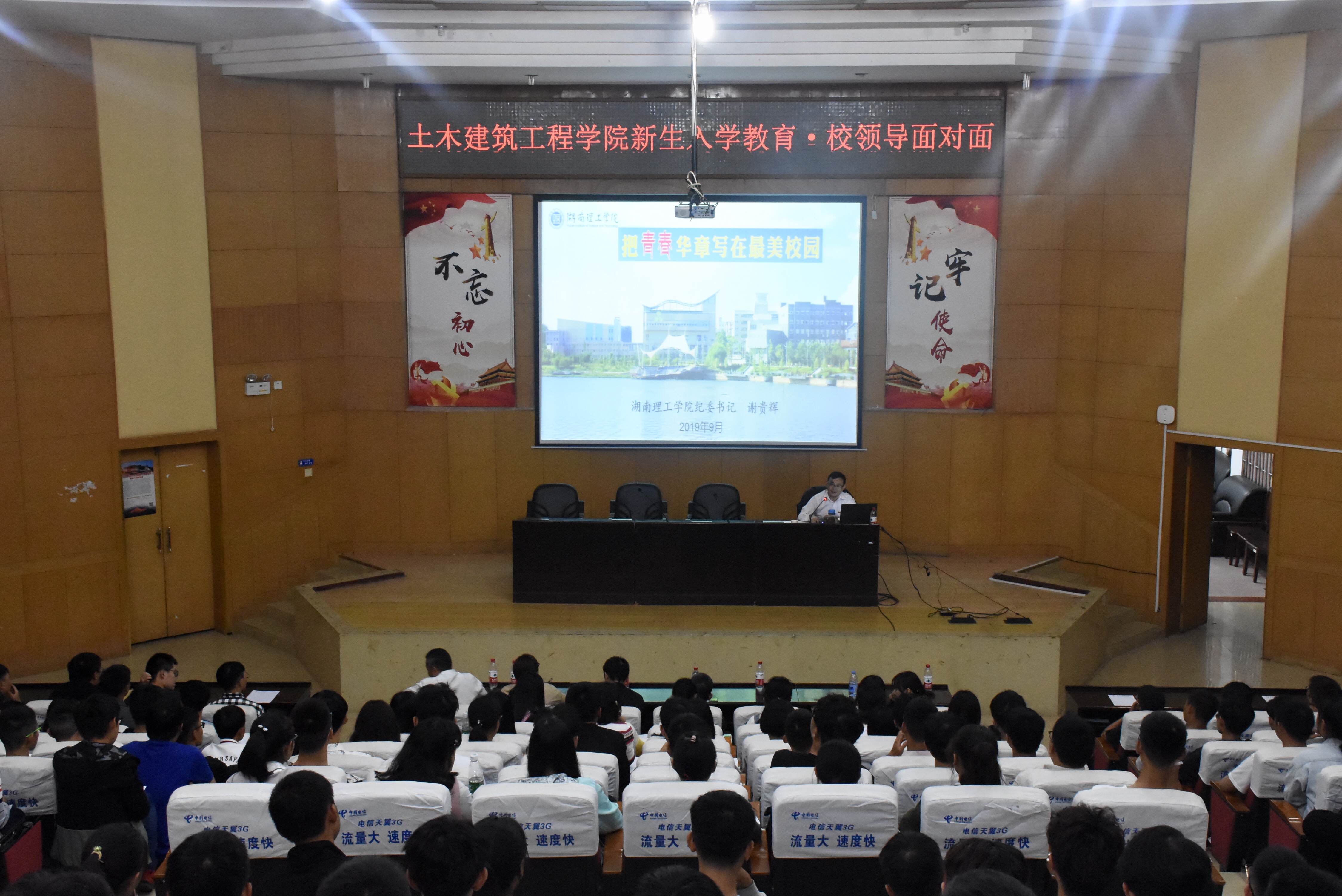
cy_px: 448
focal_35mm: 45
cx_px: 671
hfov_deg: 43.6
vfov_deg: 29.9
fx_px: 1678
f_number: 8
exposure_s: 1/50
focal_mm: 30
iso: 6400
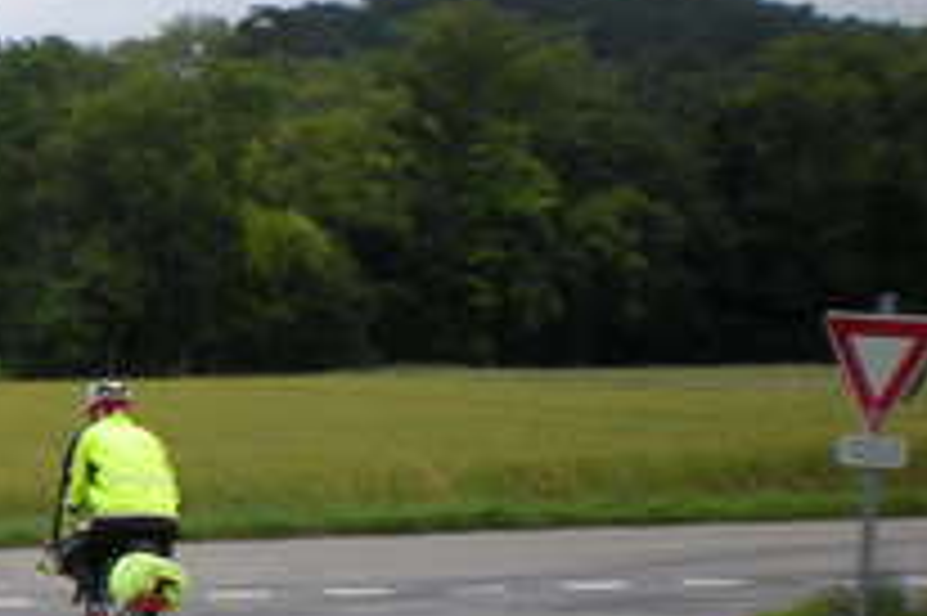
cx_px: -342
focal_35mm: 115
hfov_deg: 16.6
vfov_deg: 11.8
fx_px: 2959
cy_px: 544
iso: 64
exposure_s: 1/285
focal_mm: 6.3
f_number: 4.6
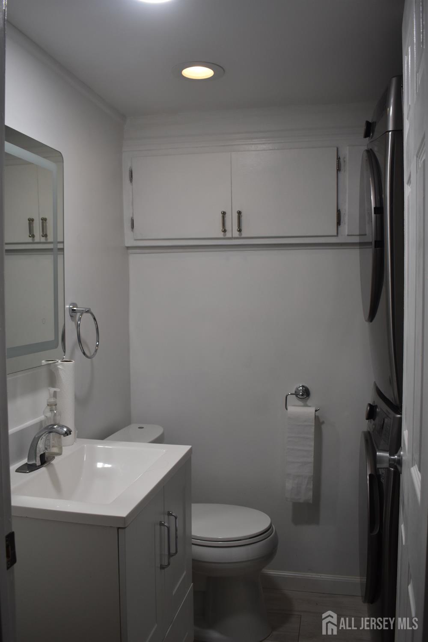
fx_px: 562
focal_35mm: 32
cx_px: 214
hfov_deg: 41.7
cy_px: 321
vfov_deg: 59.5
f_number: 5
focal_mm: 21
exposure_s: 1/100
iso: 400
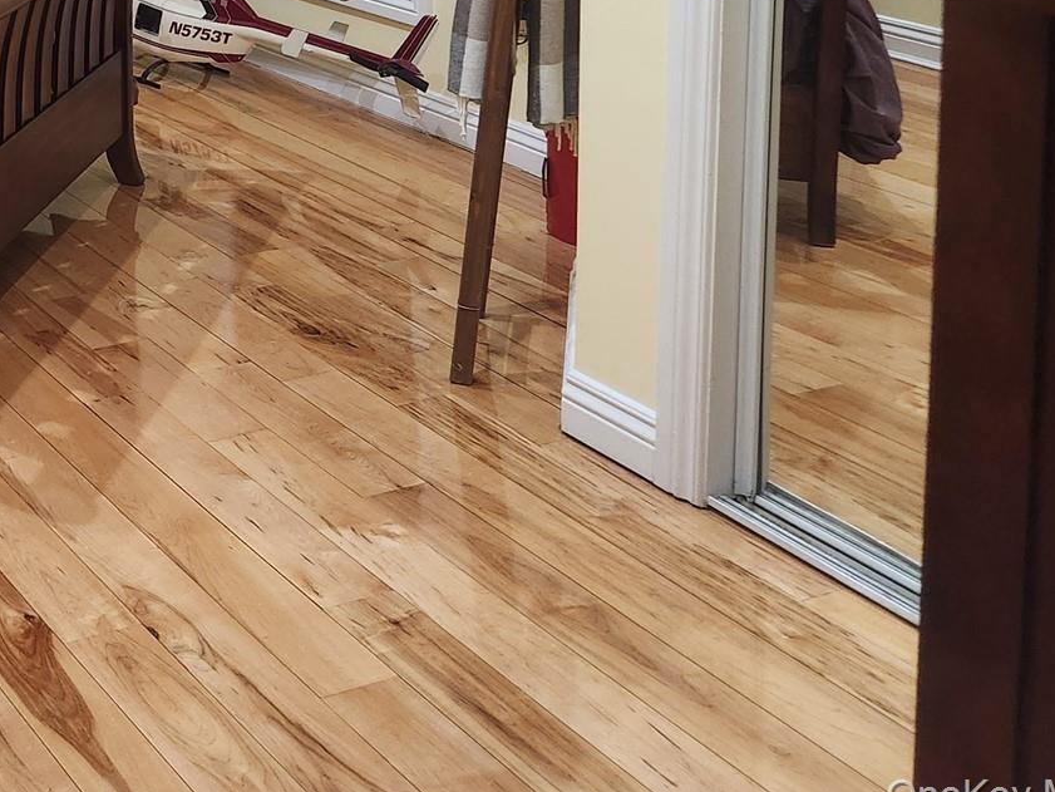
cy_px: -139
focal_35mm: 56
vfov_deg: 23.9
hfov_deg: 30.3
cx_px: -143
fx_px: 1707
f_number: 1.8
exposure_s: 1/120
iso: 500
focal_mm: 5.4
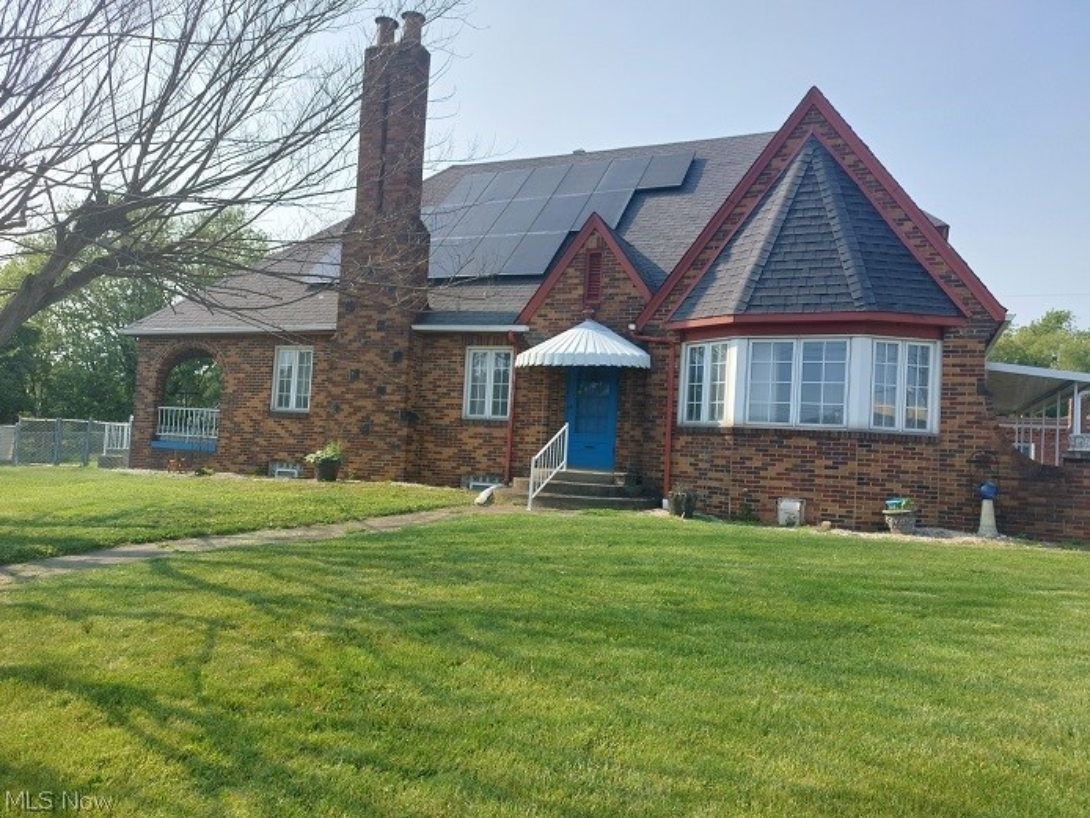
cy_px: 409
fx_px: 756
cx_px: 545
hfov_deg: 71.6
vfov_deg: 56.8
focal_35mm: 24
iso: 25
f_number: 1.8
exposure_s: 1/574
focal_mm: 5.23
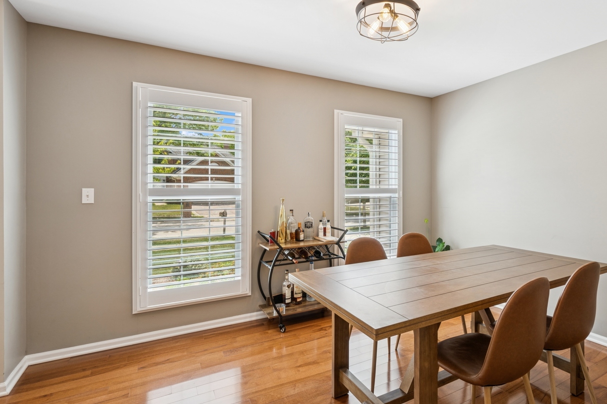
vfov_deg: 61.9
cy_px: 200
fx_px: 337
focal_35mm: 20
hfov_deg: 82.6
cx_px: 373
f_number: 9
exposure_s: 1/50
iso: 200
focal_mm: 15
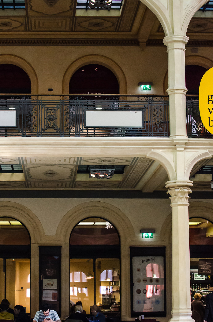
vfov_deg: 24.5
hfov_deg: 16.3
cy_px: 205
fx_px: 738
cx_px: 51
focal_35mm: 83
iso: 1600
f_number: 7.1
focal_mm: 35
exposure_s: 1/100
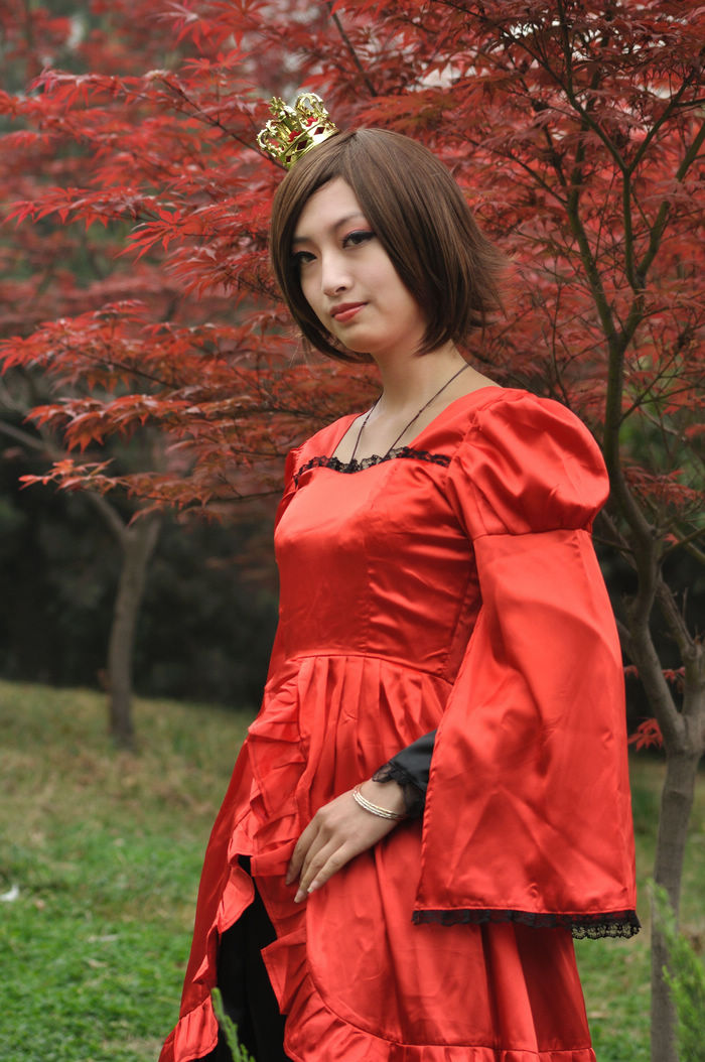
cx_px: 352
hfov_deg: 13.0
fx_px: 3092
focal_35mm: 105
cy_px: 531
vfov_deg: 19.5
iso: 200
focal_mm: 70
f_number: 5
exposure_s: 1/320
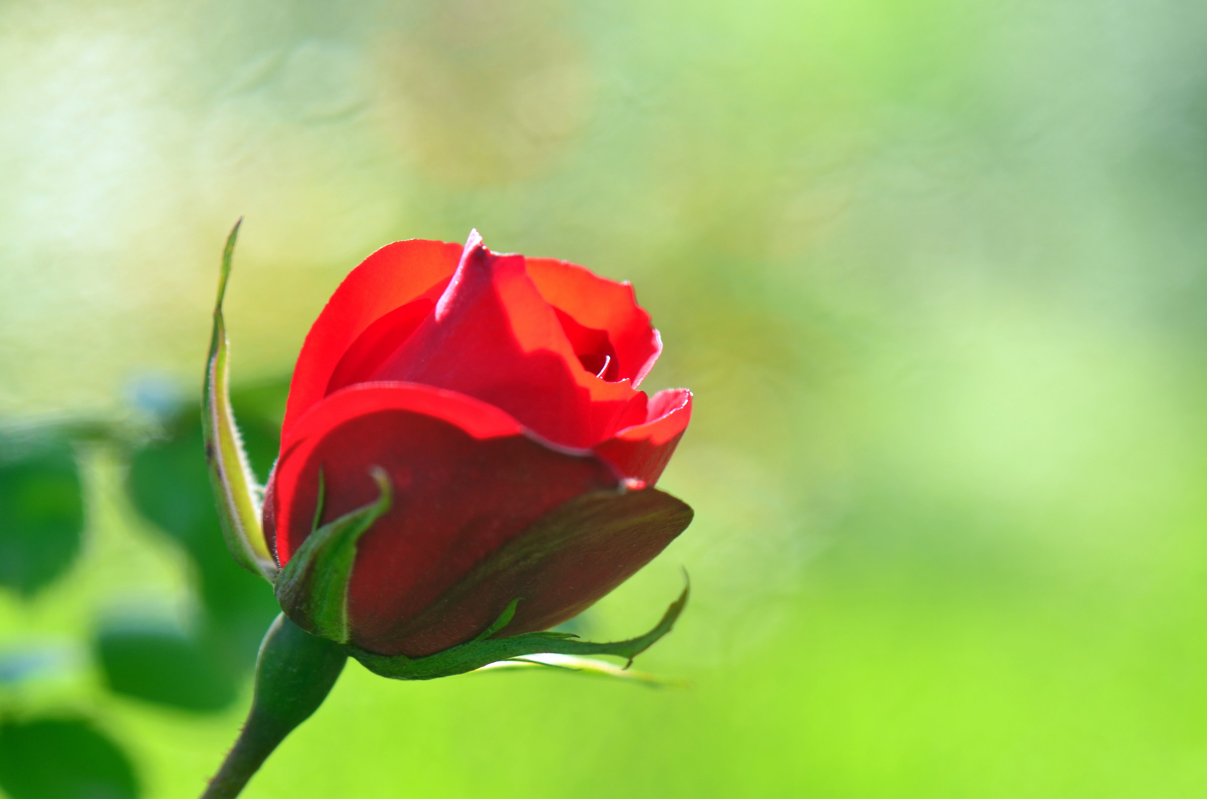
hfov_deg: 16.1
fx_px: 4265
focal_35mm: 128
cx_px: 604
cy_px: 400
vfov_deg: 10.7
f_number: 5
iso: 100
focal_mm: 85
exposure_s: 1/160
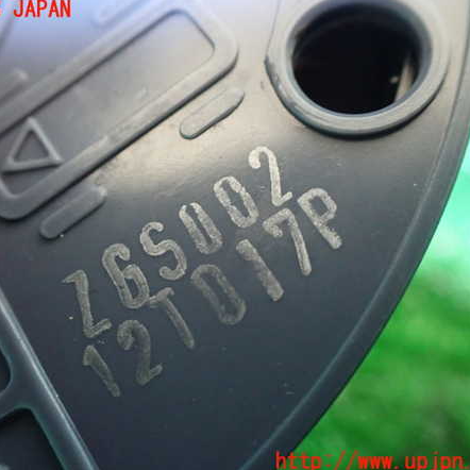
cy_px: 236
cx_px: 197
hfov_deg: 45.9
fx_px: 553
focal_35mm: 36
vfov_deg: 46.0
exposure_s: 1/30
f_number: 2.3
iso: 1000
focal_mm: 5.4
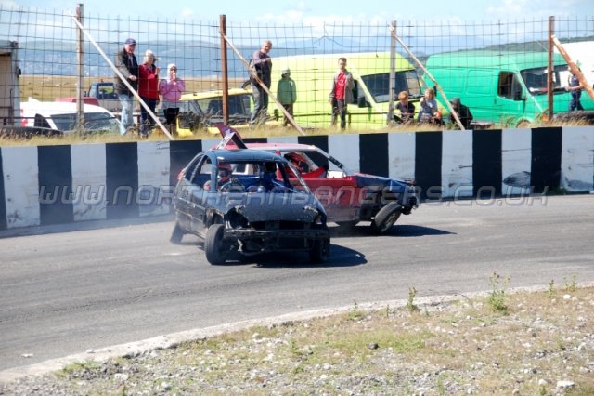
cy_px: 198
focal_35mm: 117
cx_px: 297
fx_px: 1929
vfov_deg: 11.7
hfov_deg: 17.5
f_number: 5.6
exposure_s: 1/640
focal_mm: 78
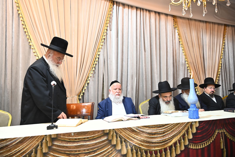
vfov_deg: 38.8
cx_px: 118
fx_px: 222
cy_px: 78
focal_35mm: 34
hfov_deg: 55.8
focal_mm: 34
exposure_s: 1/125
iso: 1250
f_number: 5
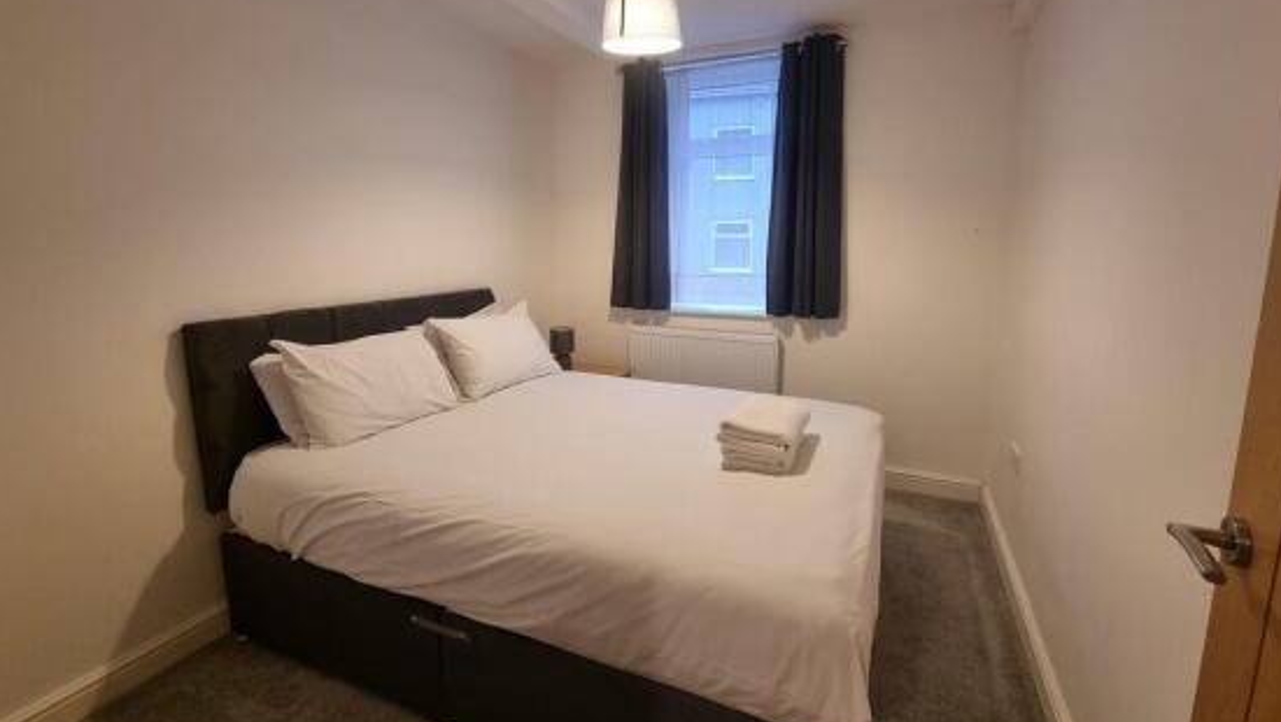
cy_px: 327
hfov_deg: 102.9
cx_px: 670
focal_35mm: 15
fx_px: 510
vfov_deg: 70.5
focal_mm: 2.2
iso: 320
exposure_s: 1/50
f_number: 2.2
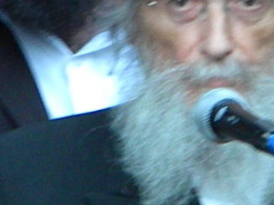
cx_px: 114
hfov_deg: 4.3
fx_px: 3678
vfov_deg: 3.2
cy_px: 76
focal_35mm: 465
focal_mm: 26.8
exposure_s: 1/80.5
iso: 1094
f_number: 5
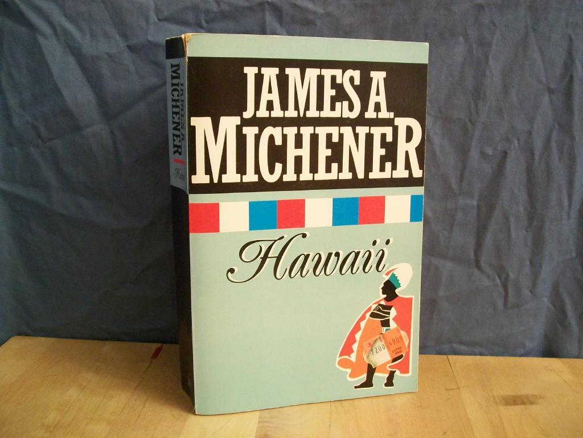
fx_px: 606
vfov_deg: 39.7
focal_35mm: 36
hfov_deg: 51.4
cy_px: 219
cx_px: 292
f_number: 2.7
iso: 182
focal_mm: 6
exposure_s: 1/8
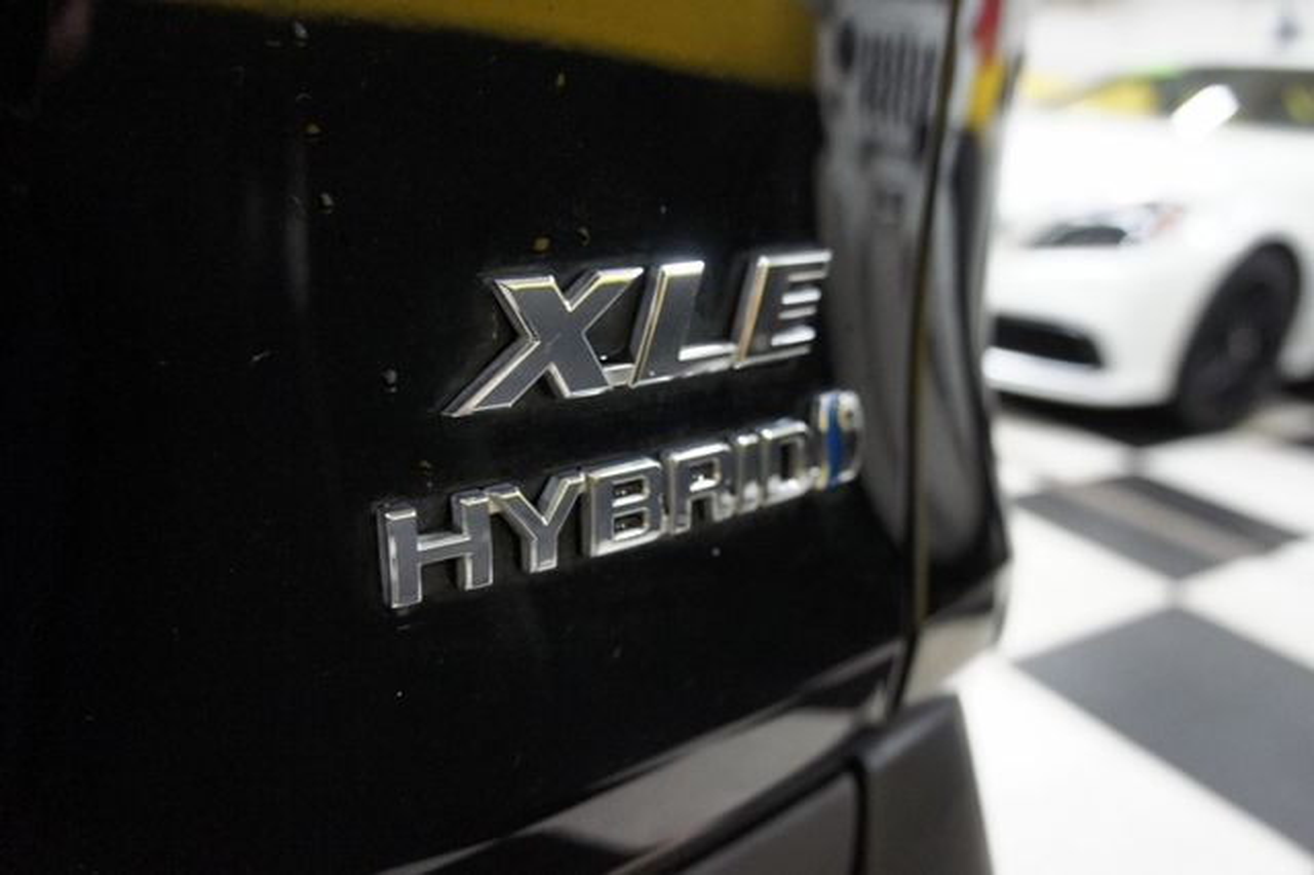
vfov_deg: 47.9
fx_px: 985
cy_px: 438
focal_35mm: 27
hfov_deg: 67.4
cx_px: 657
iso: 1600
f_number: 3.5
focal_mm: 18
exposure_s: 1/60
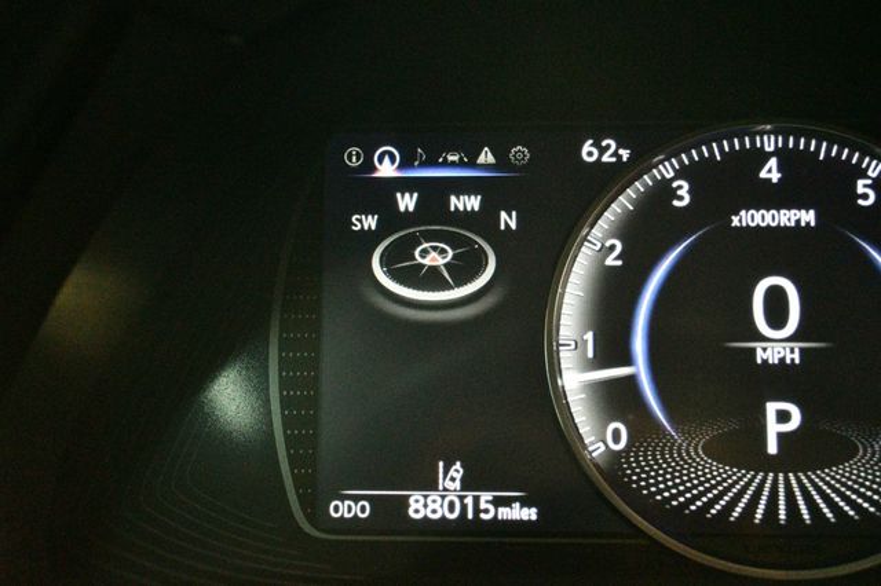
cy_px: 293
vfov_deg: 26.5
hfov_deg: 38.9
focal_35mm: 51
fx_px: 1247
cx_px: 440
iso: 12800
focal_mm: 34
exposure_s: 1/50
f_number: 5
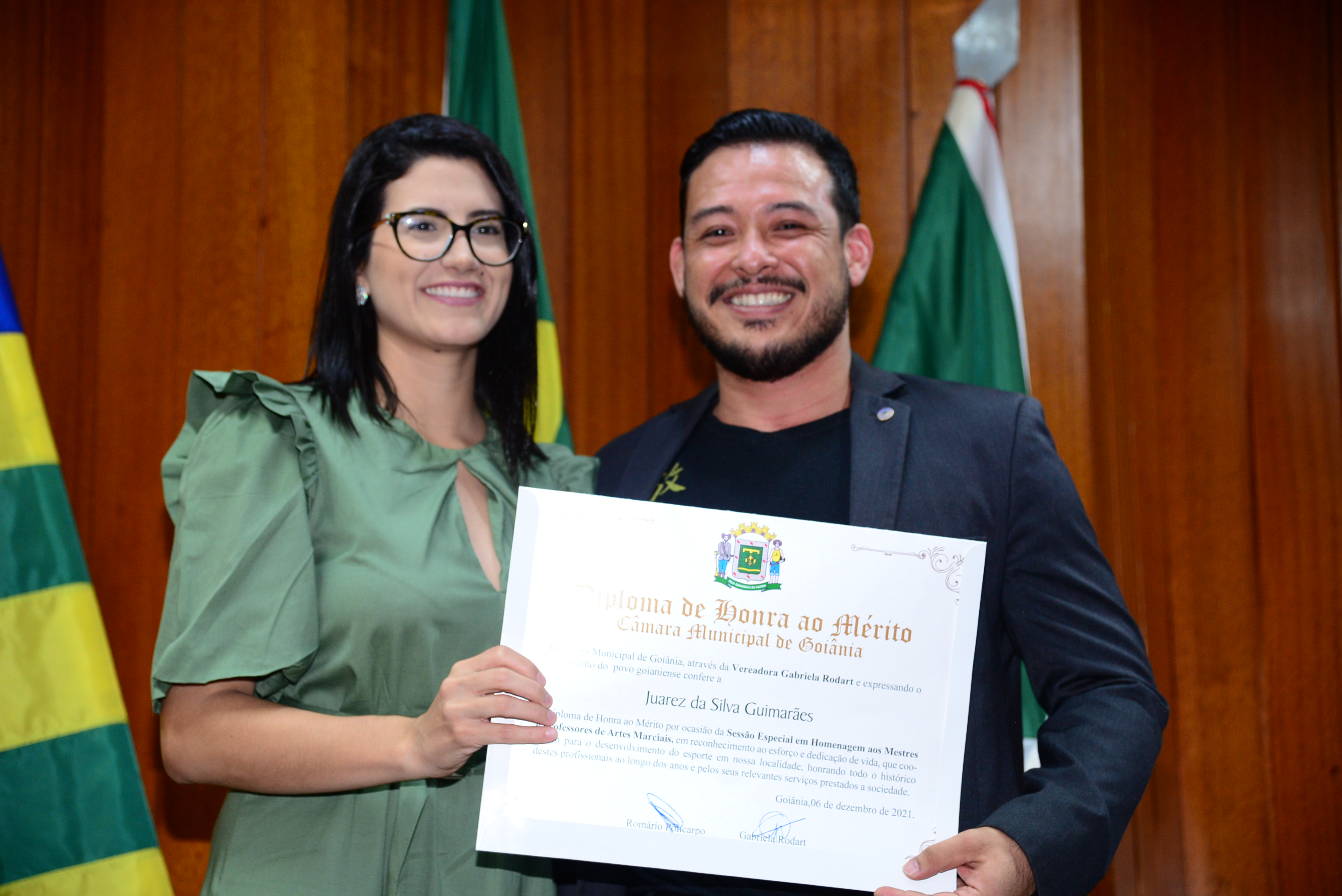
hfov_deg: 27.0
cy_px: 448
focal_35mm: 75
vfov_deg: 18.2
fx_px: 2797
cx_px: 671
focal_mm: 75
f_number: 4
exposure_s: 1/60
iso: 1600
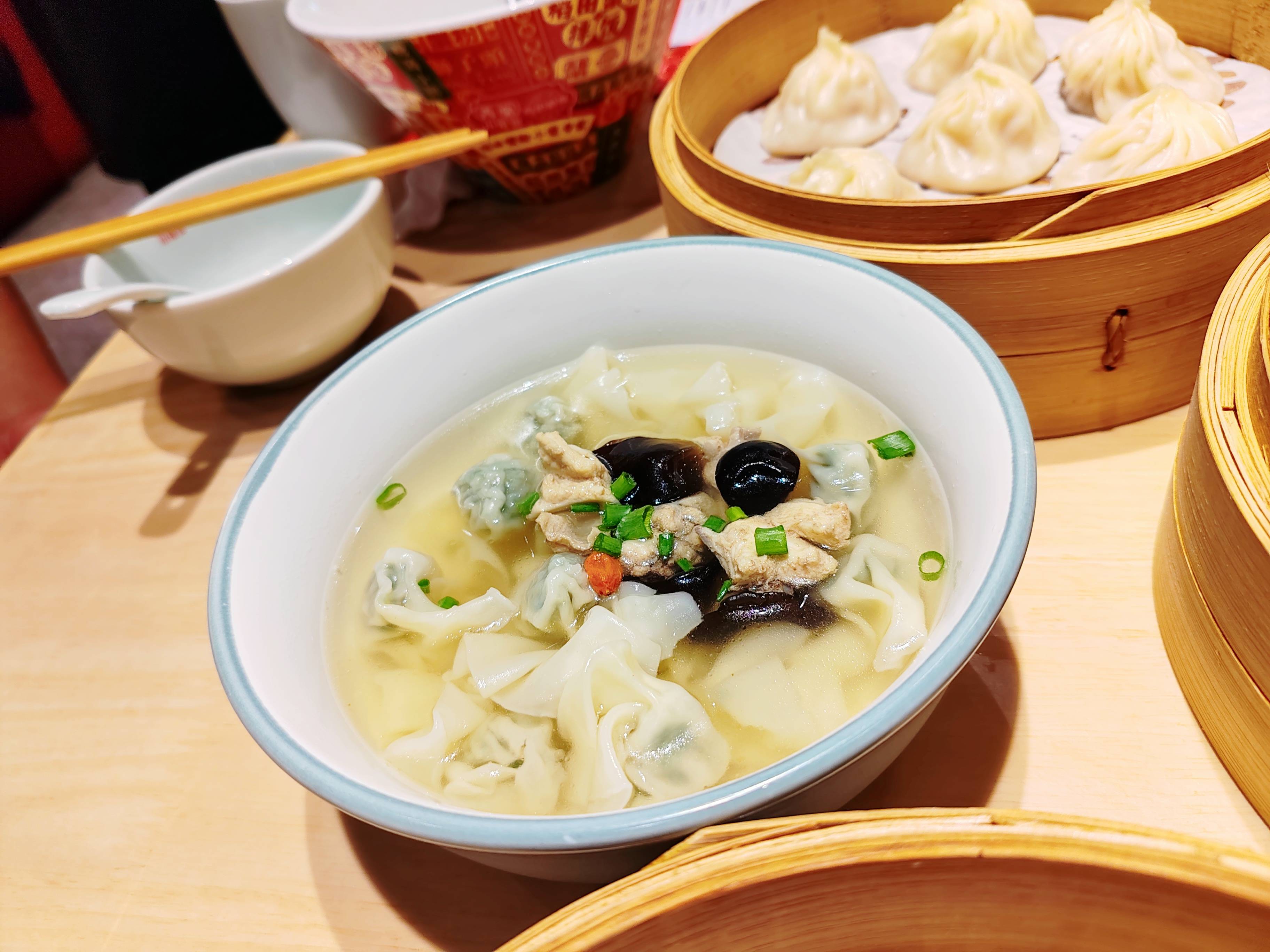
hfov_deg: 65.3
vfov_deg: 51.4
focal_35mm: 27
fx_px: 991
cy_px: 476
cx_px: 635
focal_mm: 6.14
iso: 151
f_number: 1.8
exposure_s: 1/100
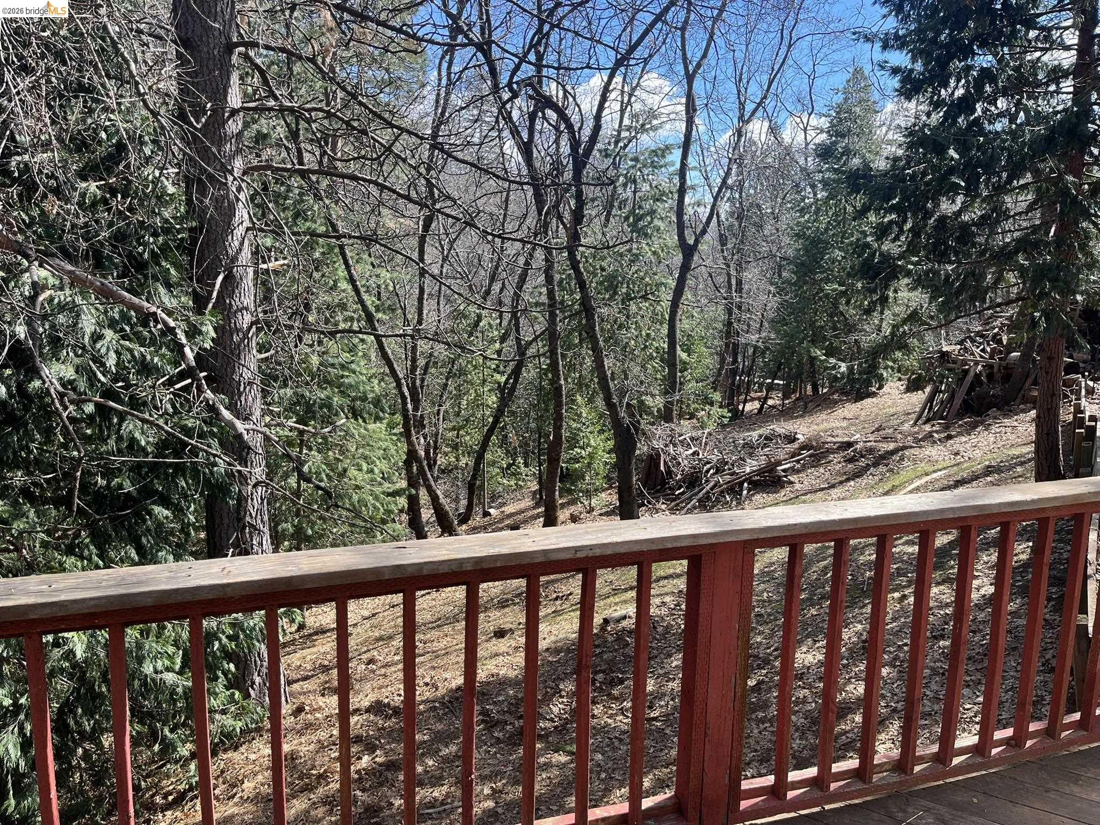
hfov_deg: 67.3
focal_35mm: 26
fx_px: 826
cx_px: 550
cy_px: 412
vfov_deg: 53.1
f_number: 1.6
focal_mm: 5.1
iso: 50
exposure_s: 1/742
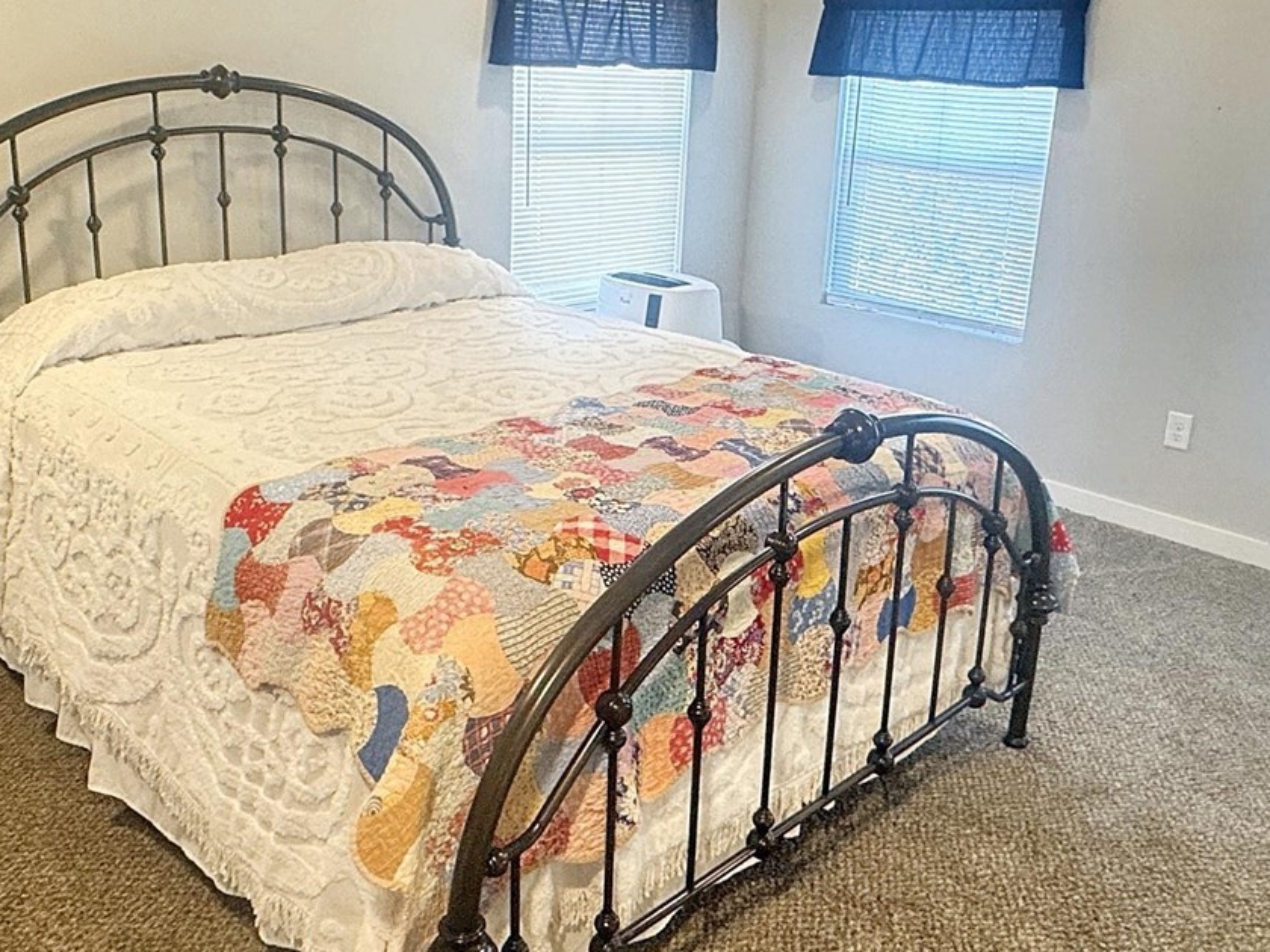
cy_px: 394
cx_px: 632
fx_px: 1174
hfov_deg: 56.8
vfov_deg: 44.0
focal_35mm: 32
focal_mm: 2.2
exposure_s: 1/120
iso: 250
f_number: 2.2
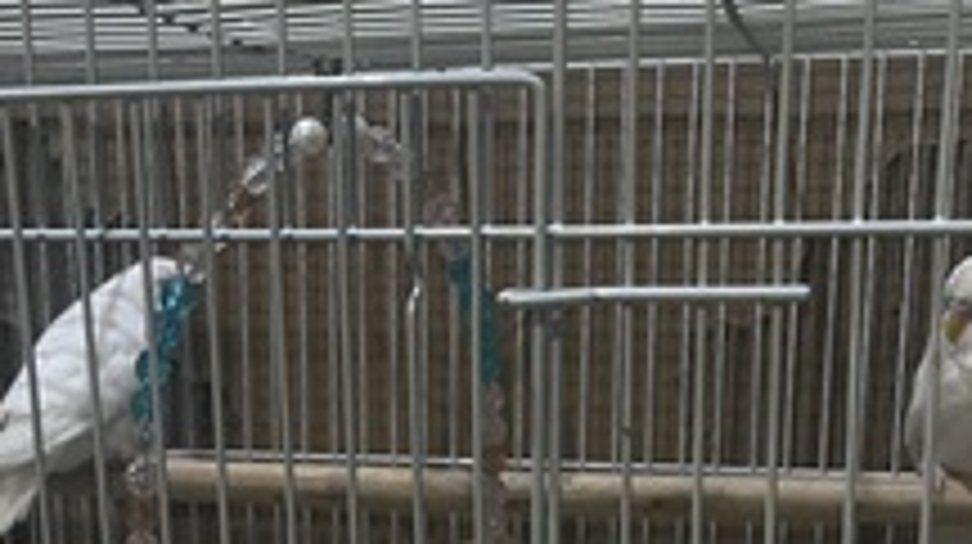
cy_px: 542
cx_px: 340
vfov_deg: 19.4
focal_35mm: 60
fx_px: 1545
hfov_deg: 34.7
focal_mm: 4.2
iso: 500
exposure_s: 1/60
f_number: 1.6
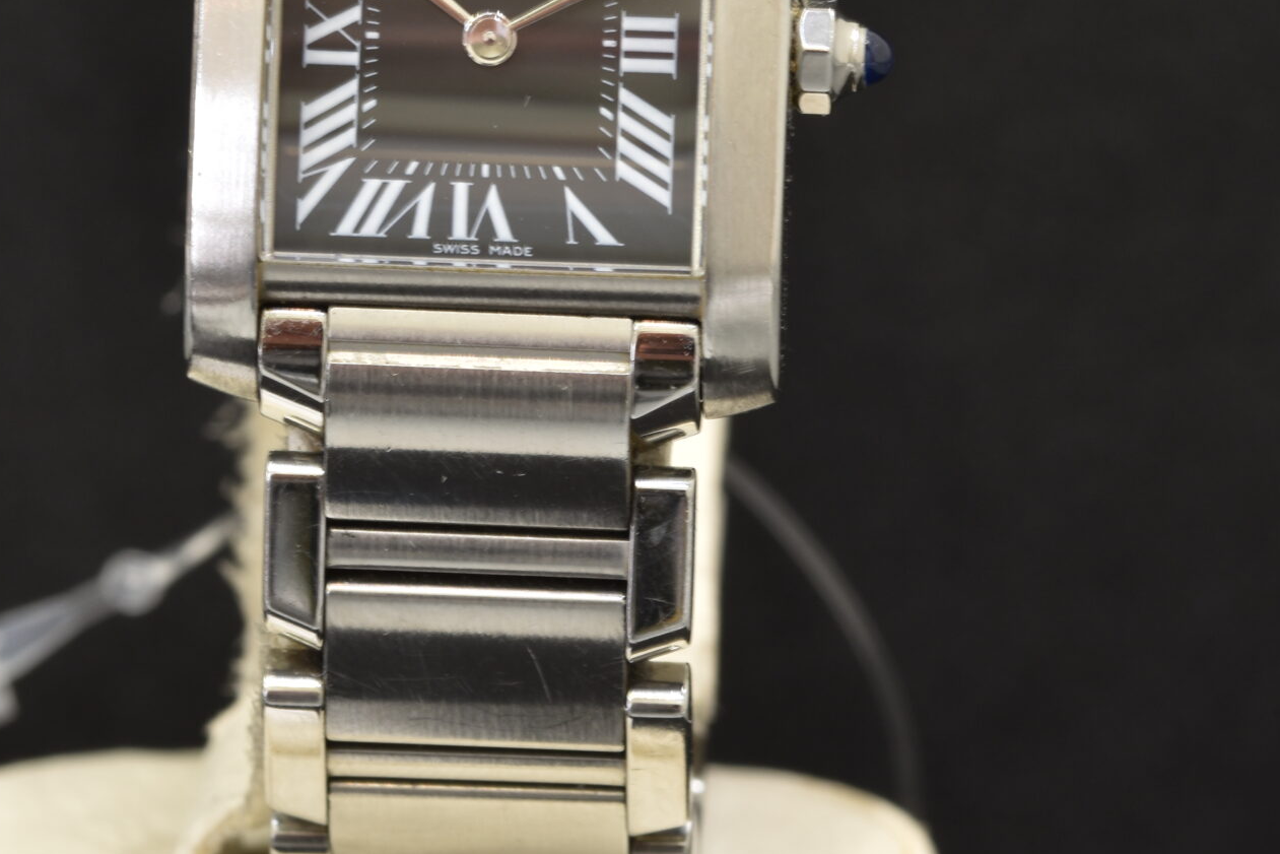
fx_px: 9743
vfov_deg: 5.0
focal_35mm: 274
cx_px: 634
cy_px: -6
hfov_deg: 7.5
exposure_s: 1/2
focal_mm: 90
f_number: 13
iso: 100
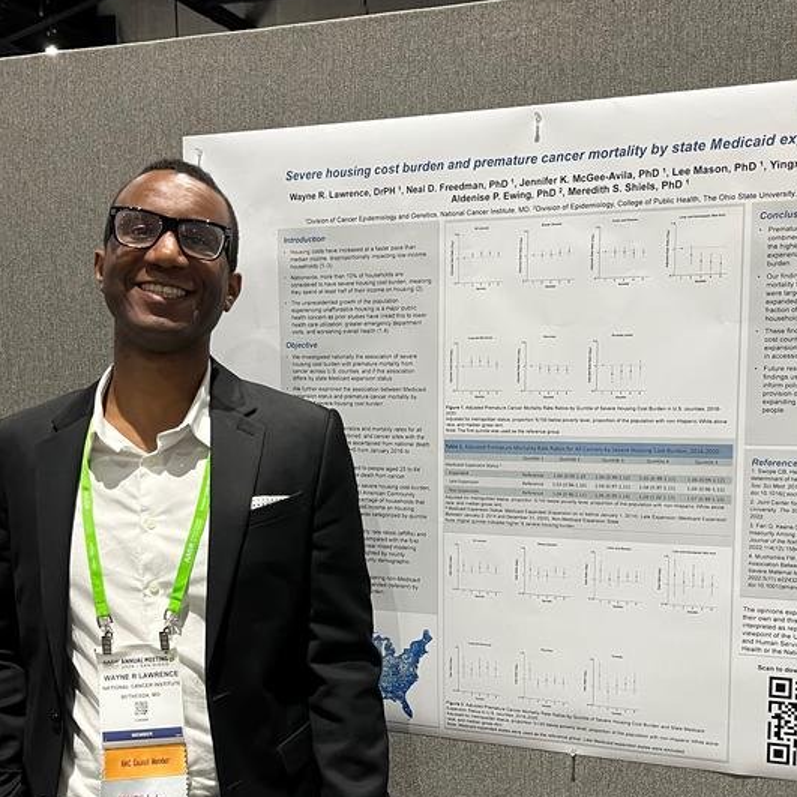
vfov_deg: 39.8
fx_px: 1094
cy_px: 498
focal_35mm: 42
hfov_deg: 40.0
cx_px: 414
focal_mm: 5.1
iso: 125
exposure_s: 1/60
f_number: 1.6
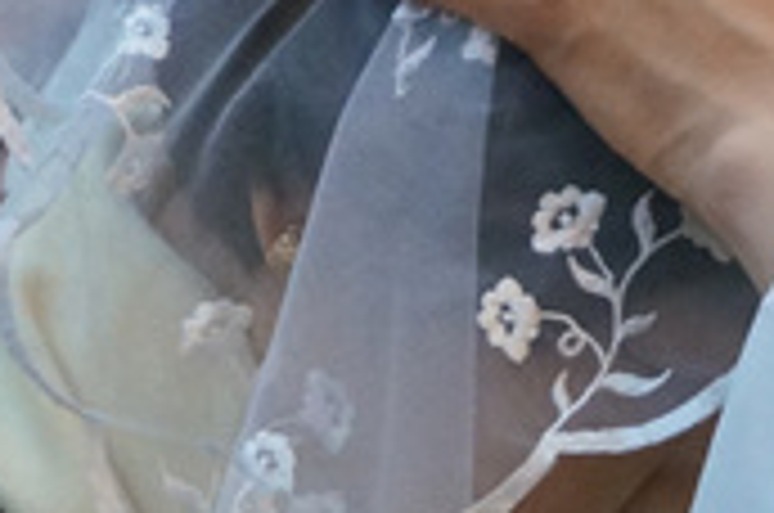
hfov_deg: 4.6
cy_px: 446
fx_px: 9485
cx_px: 1118
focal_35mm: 442
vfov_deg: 3.1
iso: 1600
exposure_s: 1/160
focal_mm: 48
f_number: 5.6
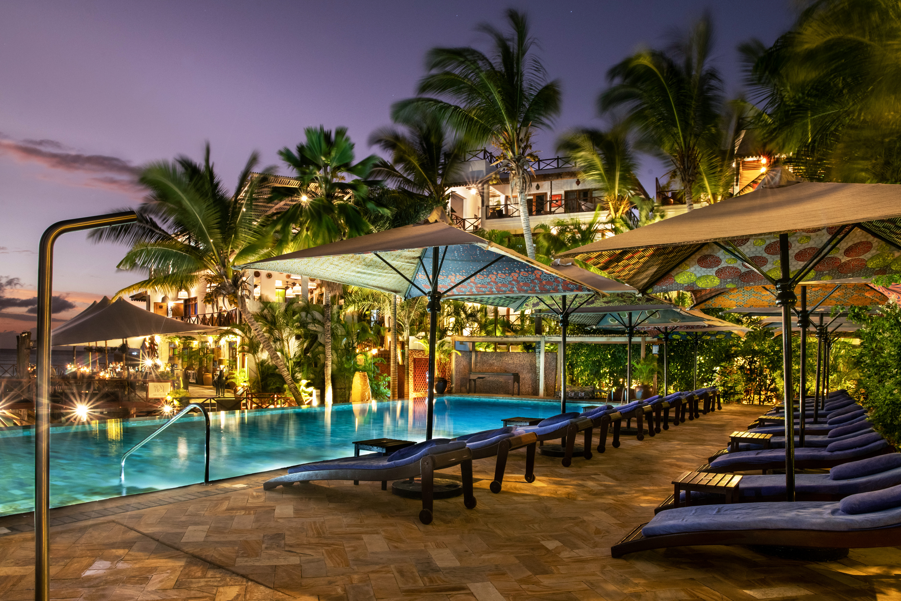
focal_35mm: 24
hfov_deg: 73.7
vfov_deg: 53.1
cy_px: 300
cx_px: 450
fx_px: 601
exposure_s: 1.3
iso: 800
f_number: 13
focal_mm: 24
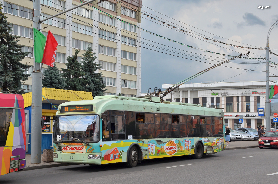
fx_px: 393
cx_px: 139
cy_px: 92
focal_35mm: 51
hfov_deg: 39.0
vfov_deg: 26.4
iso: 320
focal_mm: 34
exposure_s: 1/320
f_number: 7.1
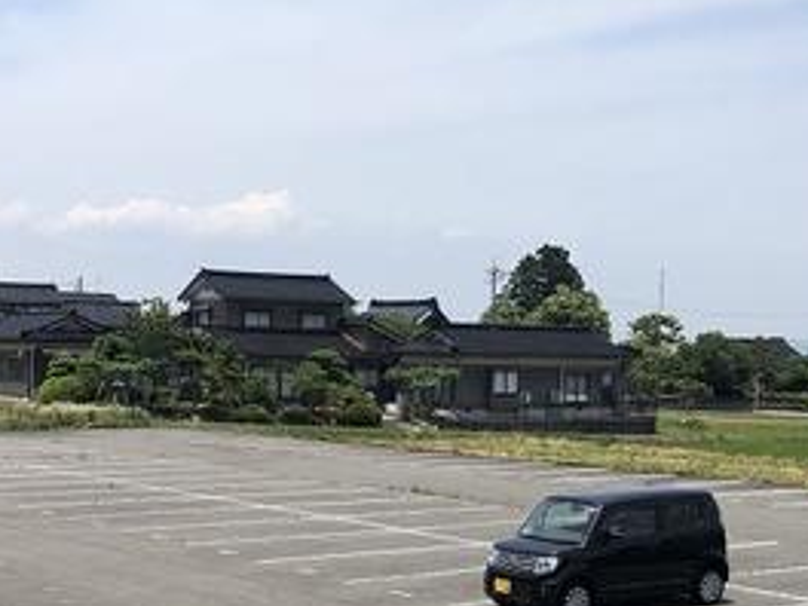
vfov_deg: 20.9
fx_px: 1587
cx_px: 361
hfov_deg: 28.5
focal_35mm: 68
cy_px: 603
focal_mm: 3.99
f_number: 1.8
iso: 20
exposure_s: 1/2558
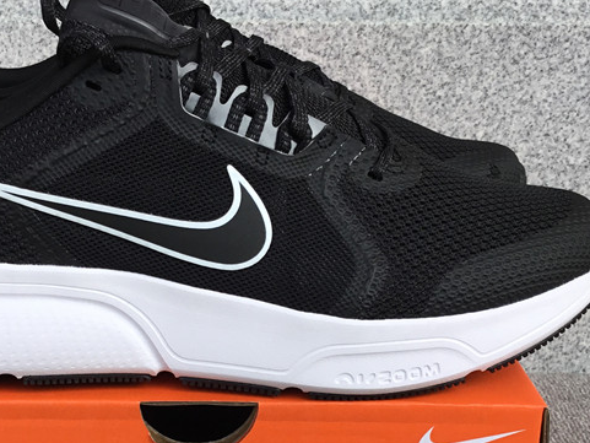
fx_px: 989
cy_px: 334
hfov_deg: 33.1
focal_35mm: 58
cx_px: 221
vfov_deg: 24.9
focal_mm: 3.3
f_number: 2.4
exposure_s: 1/416
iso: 25
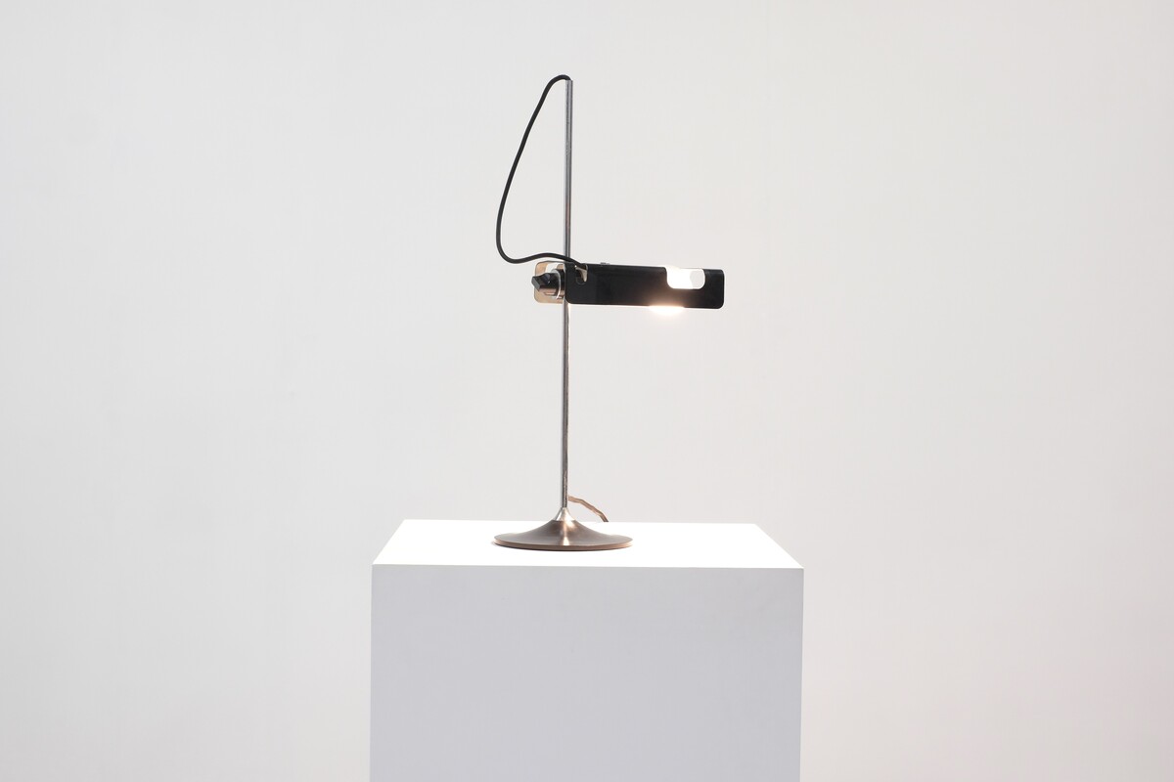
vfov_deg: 25.5
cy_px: 391
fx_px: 1728
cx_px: 587
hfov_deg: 37.5
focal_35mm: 53
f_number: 5.6
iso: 800
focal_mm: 35
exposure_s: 1/14
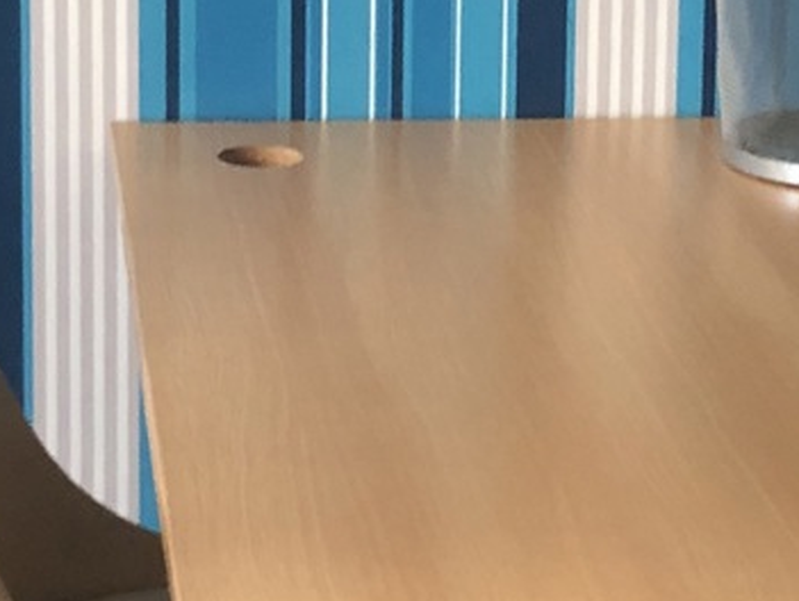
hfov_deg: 12.9
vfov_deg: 9.7
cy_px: 64
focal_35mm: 153
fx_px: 3535
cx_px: 590
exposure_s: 1/15
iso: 64
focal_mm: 3.99
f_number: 1.8
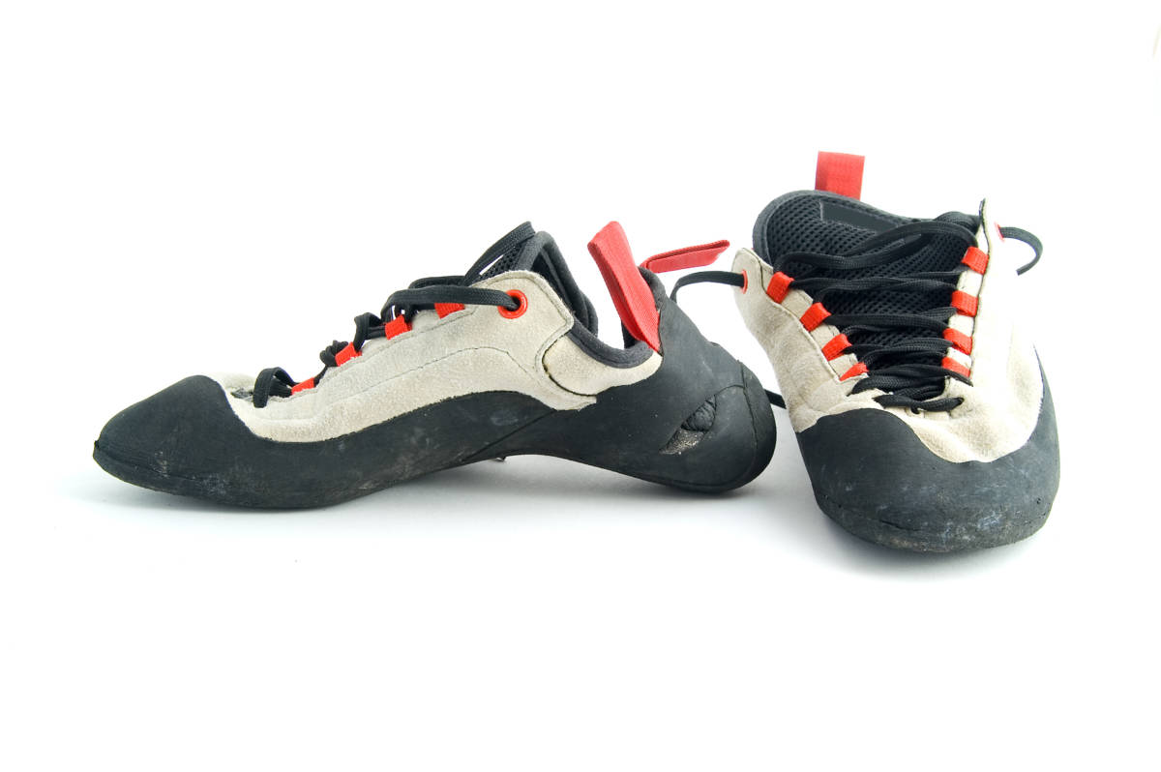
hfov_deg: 46.4
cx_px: 580
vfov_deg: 31.8
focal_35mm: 42
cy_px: 386
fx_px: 1353
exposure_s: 1/50
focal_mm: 28
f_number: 11
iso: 100
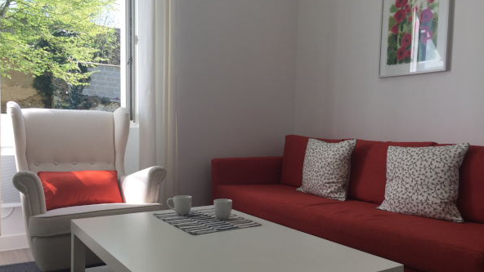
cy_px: 162
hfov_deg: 61.0
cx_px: 244
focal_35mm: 32
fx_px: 411
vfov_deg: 36.6
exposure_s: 1/311
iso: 32
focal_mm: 4.15
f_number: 2.2
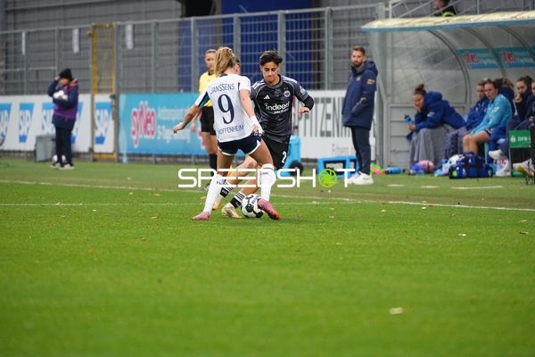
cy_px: 178
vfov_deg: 3.4
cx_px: 268
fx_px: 5944
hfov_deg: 5.2
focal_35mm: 400
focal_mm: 400
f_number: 5.6
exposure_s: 1/1600
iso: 6400
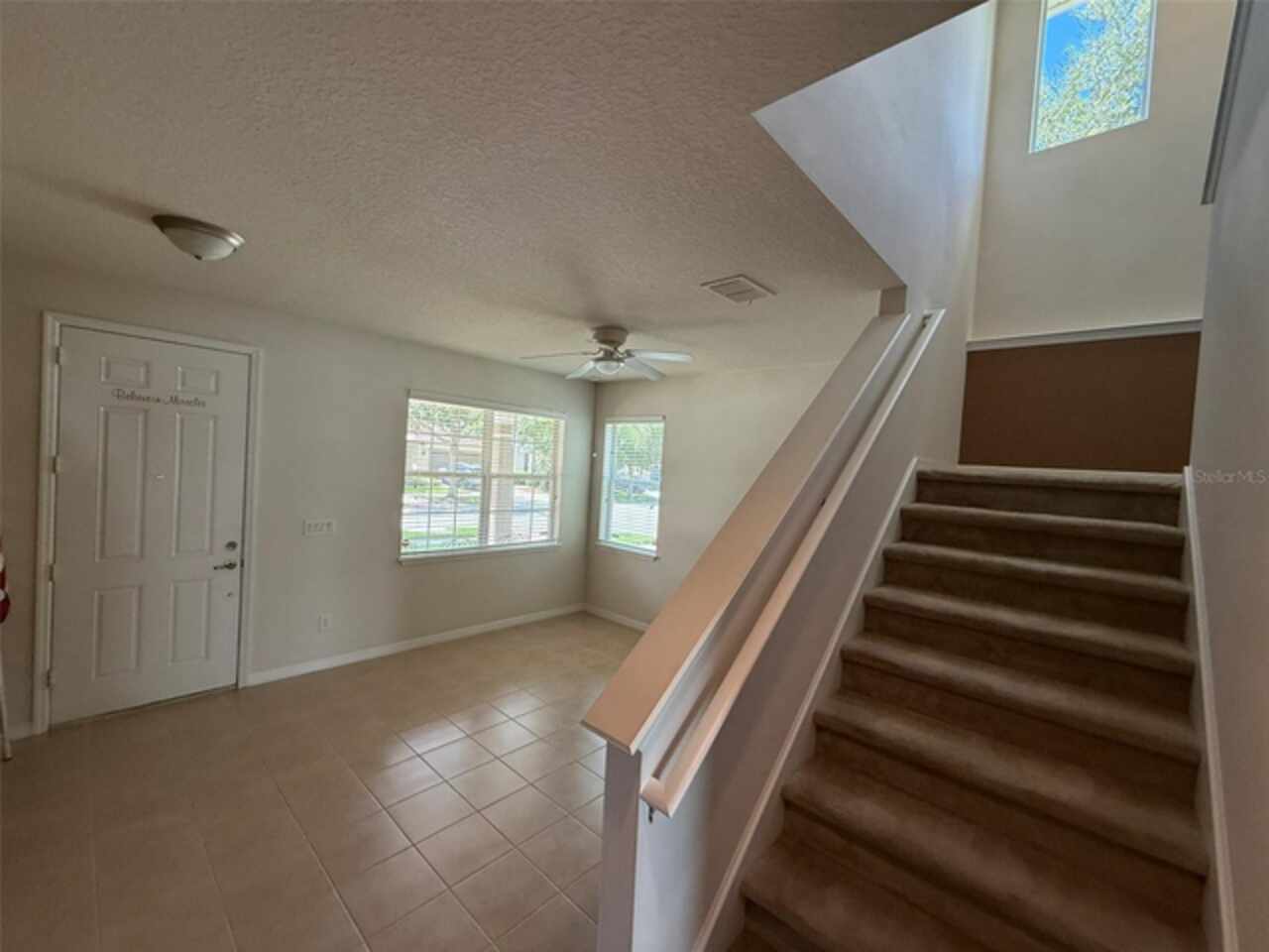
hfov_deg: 102.1
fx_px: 513
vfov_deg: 85.7
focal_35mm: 14
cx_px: 634
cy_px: 476
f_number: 2.2
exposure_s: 1/120
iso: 125
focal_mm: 2.22
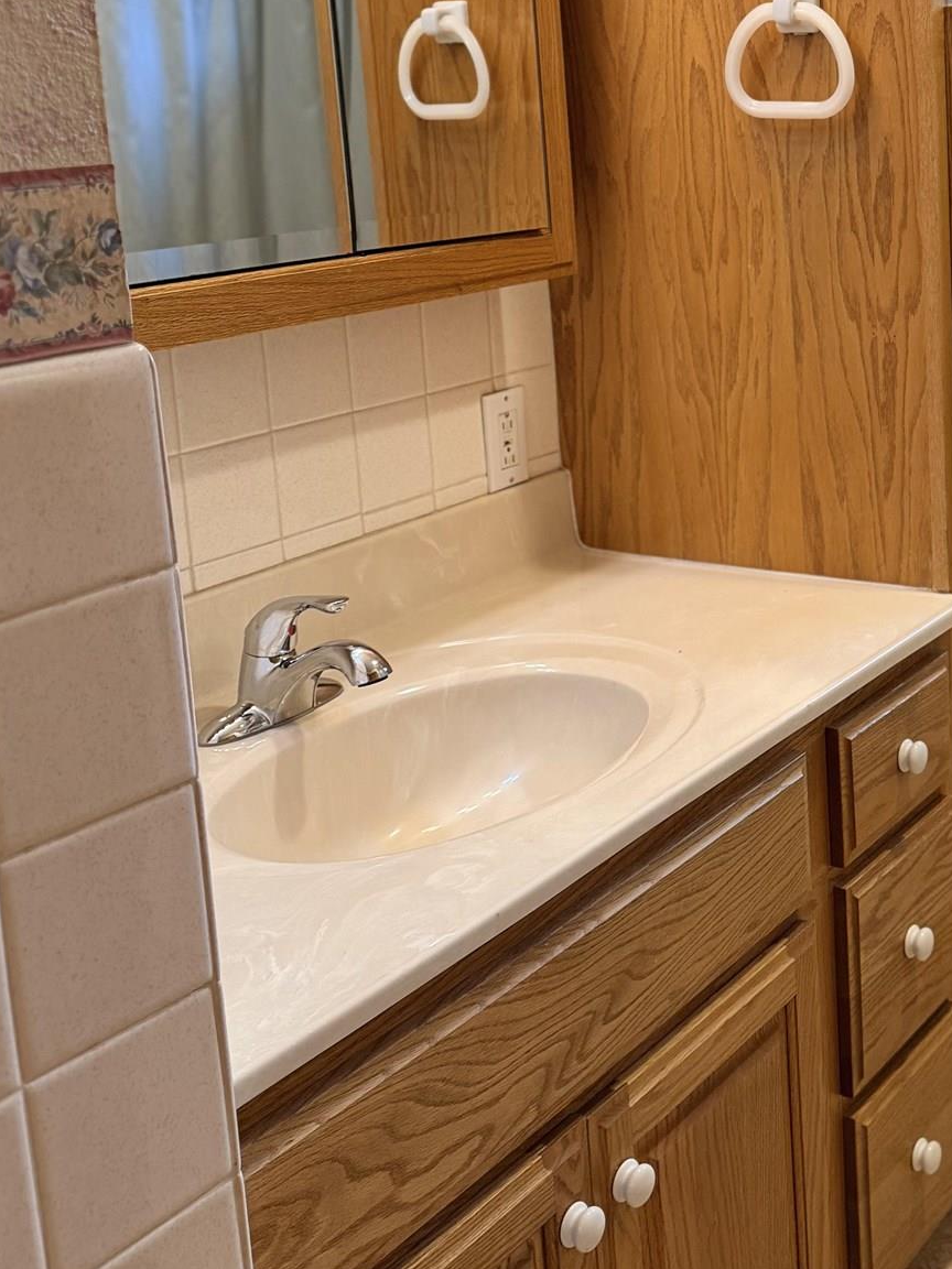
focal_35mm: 48
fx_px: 1760
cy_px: 399
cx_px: 896
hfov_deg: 28.8
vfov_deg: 39.1
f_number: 1.78
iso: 250
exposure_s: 1/120
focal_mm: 6.76
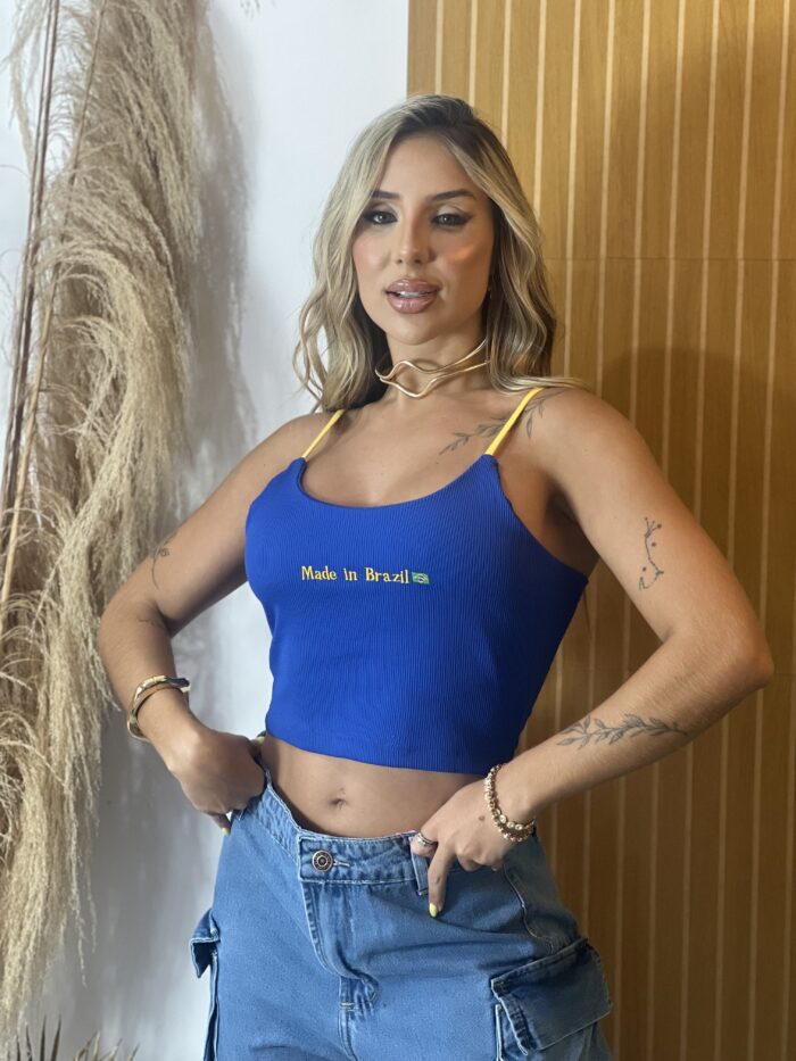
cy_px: 530
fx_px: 2360
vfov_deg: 25.3
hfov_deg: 19.1
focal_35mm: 77
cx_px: 398
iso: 250
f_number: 2.8
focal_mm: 9
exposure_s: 1/120
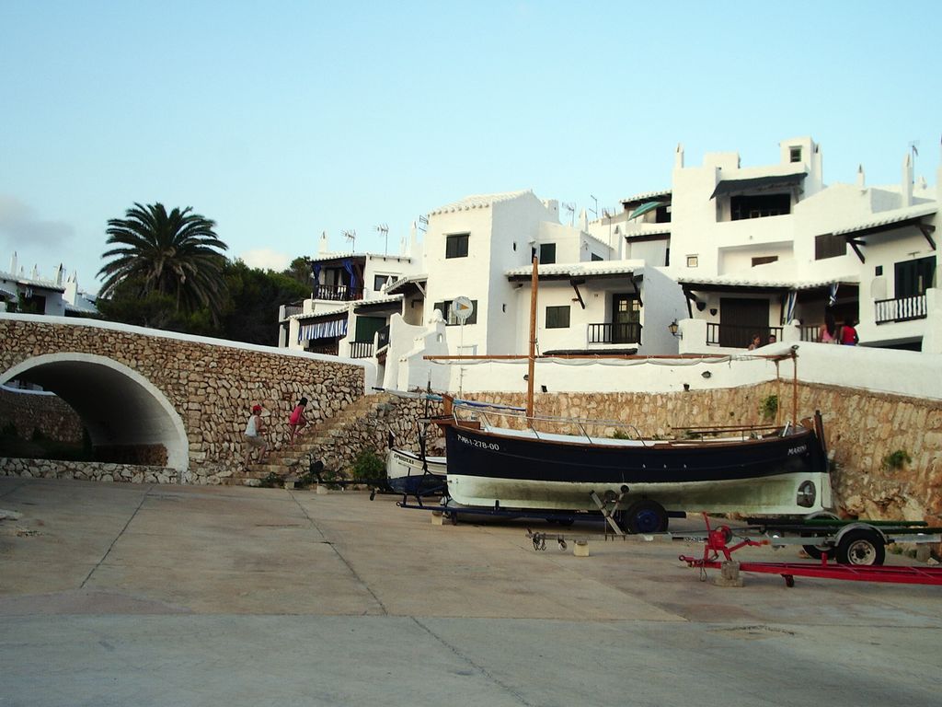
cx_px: 471
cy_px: 354
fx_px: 1116
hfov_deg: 45.8
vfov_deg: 35.1
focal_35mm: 41
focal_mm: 6.8
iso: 50
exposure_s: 1/125
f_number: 4.6
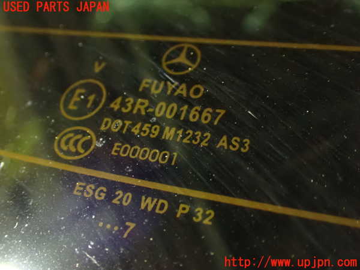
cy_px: 135
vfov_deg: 35.1
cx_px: 180
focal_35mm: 41
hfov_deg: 45.8
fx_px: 426
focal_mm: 7.31
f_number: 2.8
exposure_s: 1/8
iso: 1600
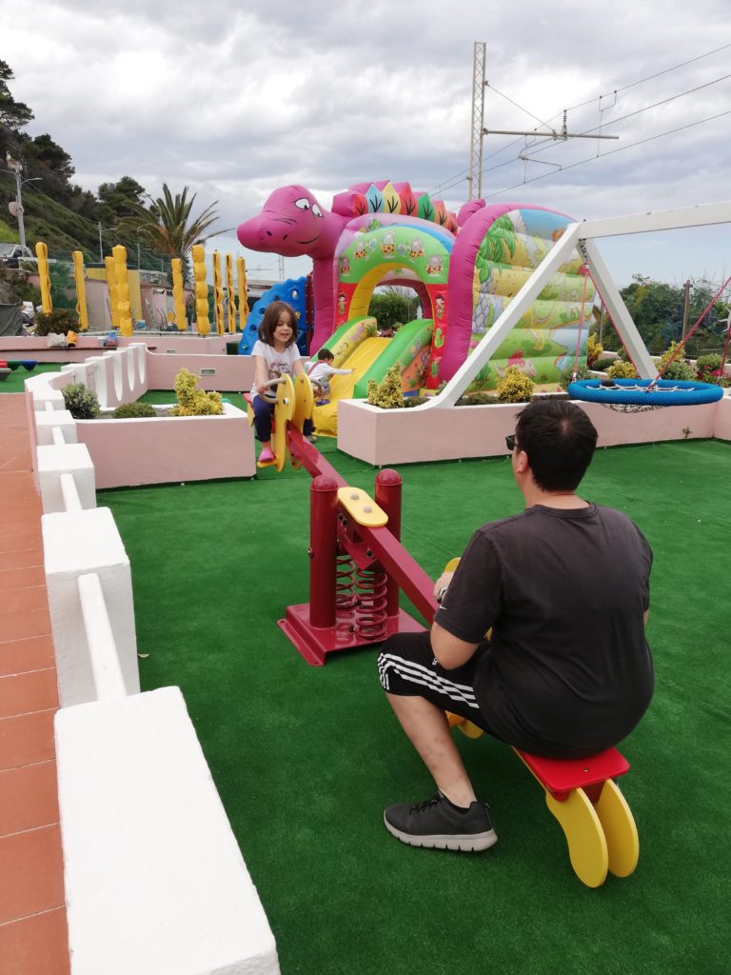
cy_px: 488
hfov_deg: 51.4
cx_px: 366
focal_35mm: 27
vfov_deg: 65.3
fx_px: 760
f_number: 2.2
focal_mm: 3.81
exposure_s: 1/838
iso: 50
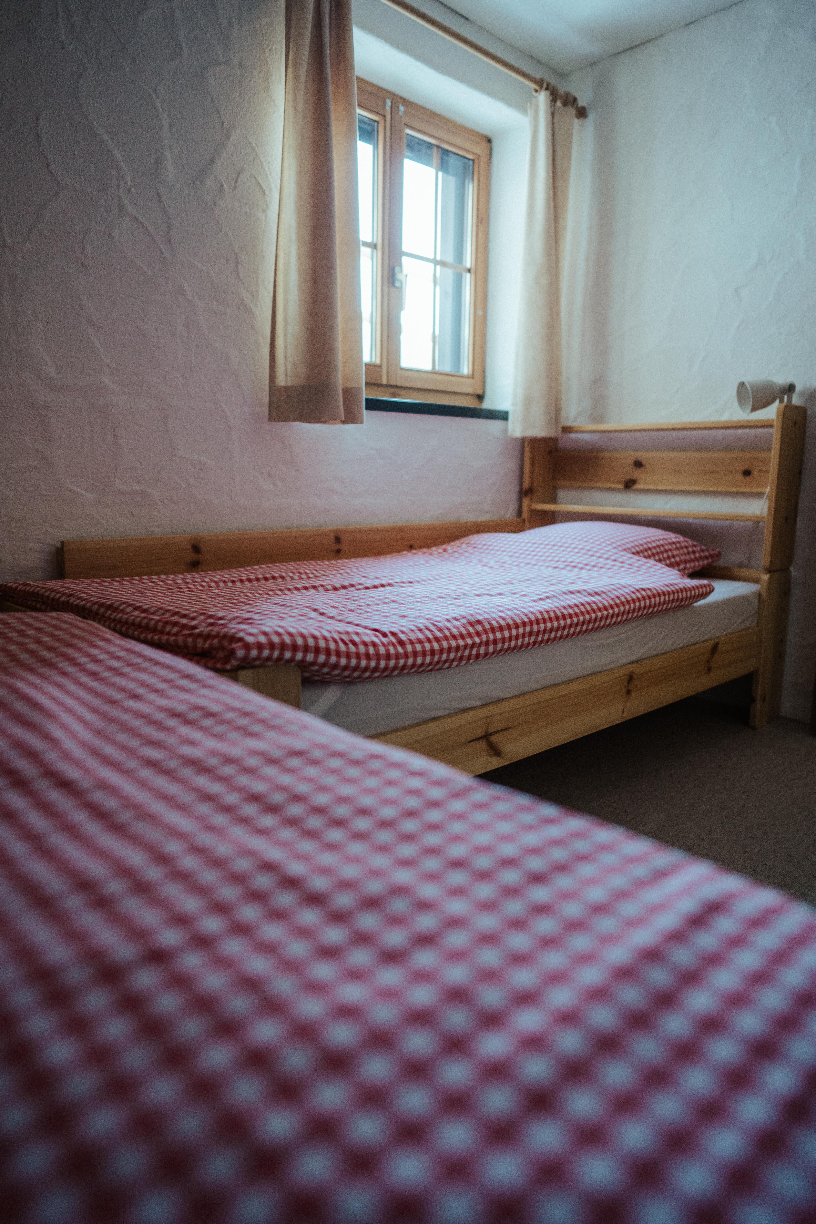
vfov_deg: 73.7
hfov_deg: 53.1
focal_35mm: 24
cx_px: 408
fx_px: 816
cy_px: 612
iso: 1250
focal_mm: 24
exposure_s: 1/250
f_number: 1.4
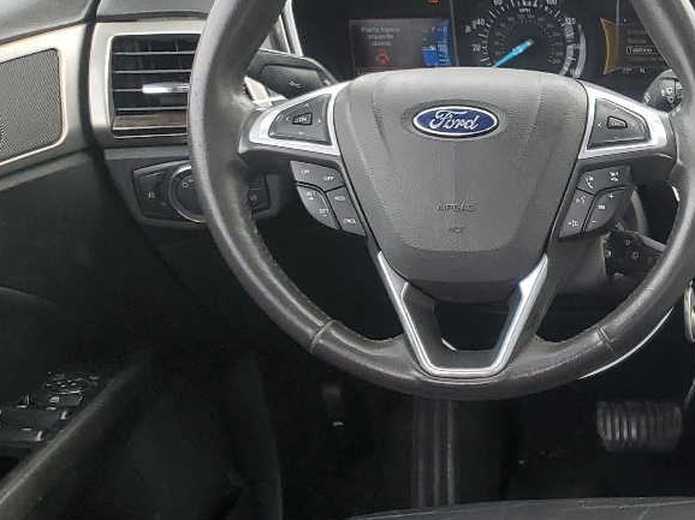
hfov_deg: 23.7
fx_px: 1445
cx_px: 913
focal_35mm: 72
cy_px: 516
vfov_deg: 19.8
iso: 50
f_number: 1.5
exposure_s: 1/263
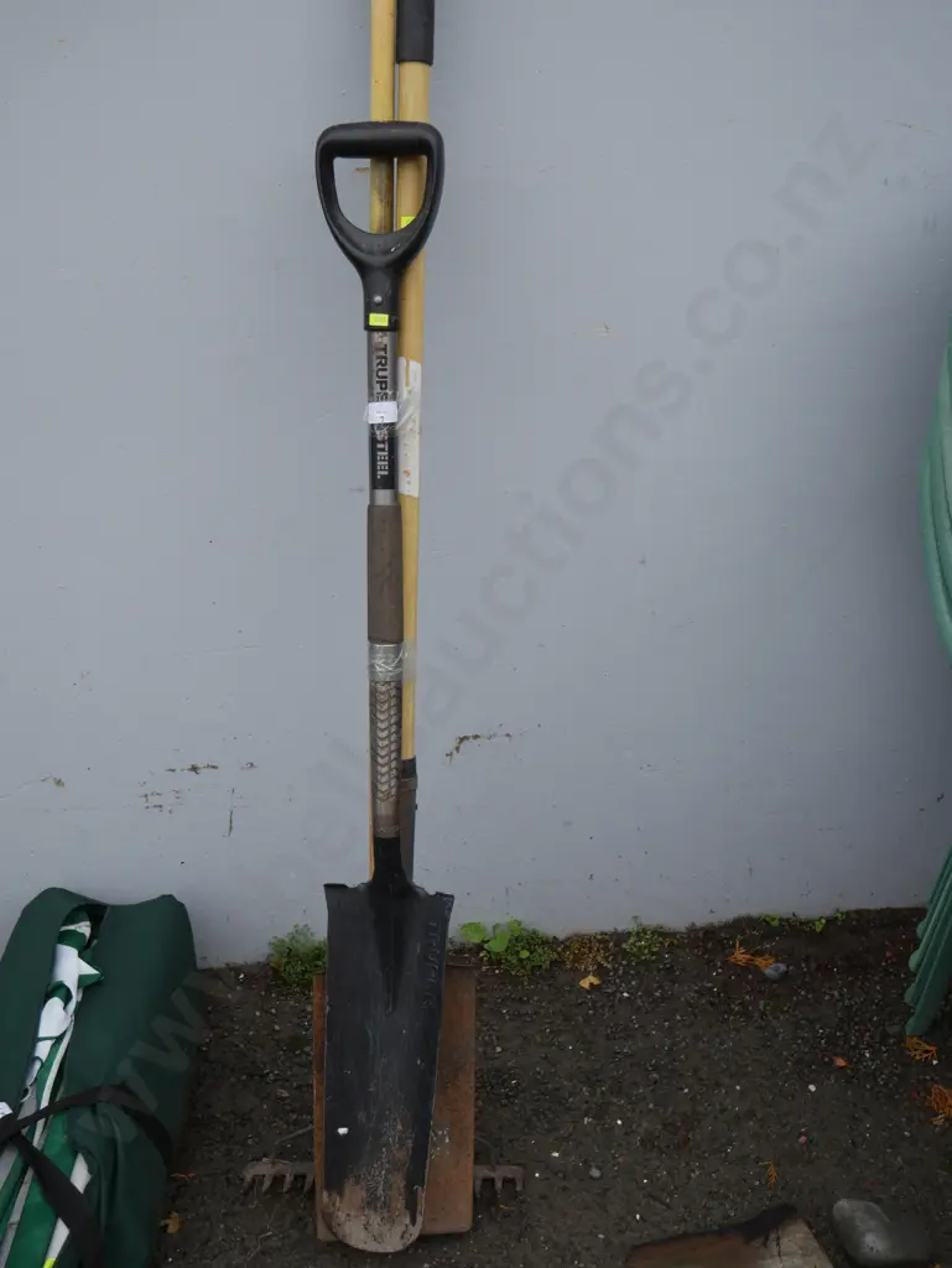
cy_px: 634
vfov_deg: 44.8
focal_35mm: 42
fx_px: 1539
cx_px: 476
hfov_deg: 34.4
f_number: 4.6
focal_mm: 21
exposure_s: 1/125
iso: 200
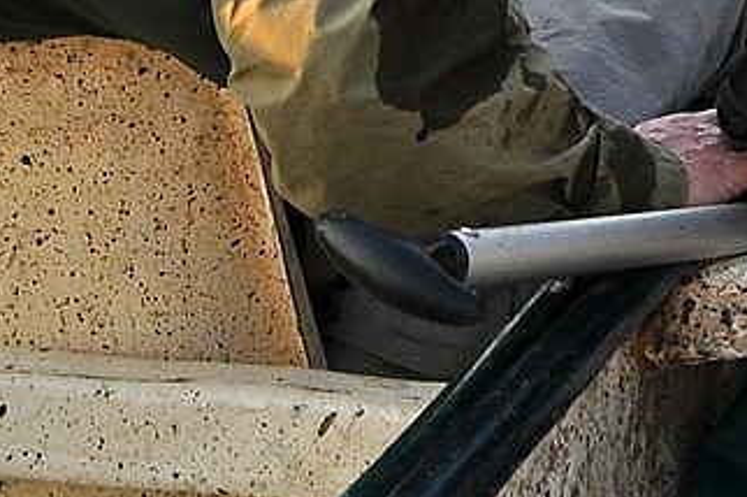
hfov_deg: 11.3
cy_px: -863
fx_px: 2964
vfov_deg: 8.4
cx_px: 1923
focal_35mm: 143
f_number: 4
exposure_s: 1/640
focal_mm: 16
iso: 250
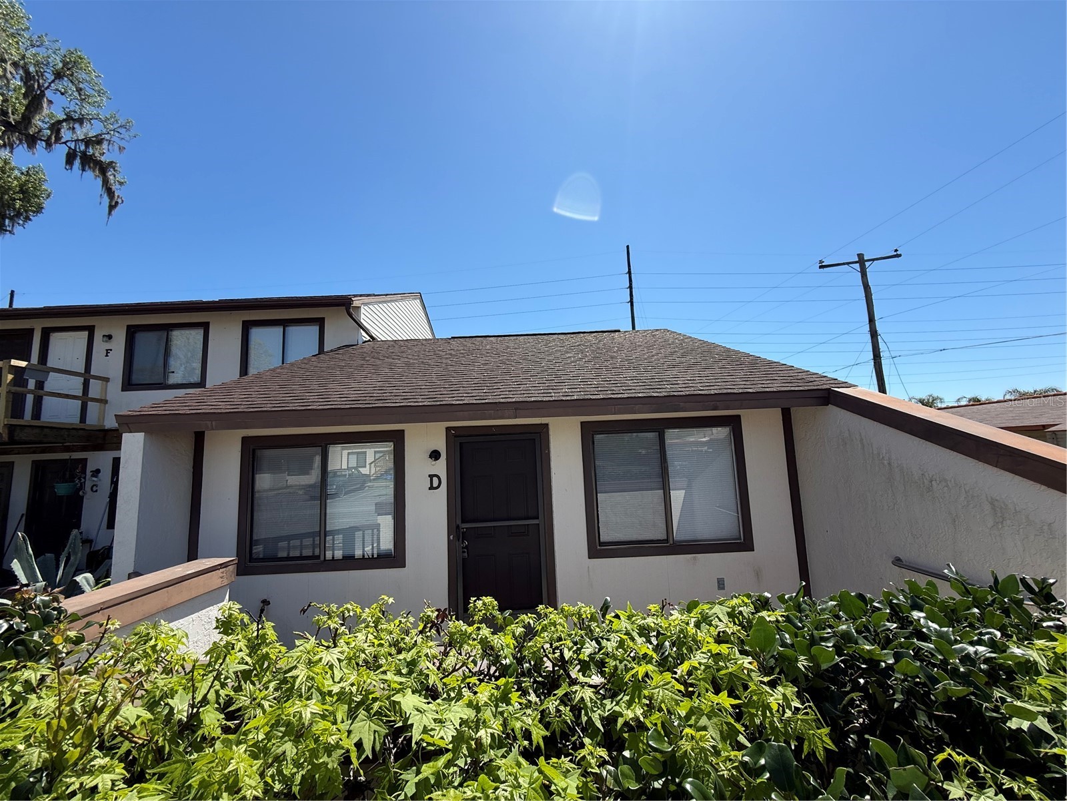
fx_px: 432
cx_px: 534
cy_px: 400
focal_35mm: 14
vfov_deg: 85.7
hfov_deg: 102.1
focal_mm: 2.22
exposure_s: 1/1656
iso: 50
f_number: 2.2
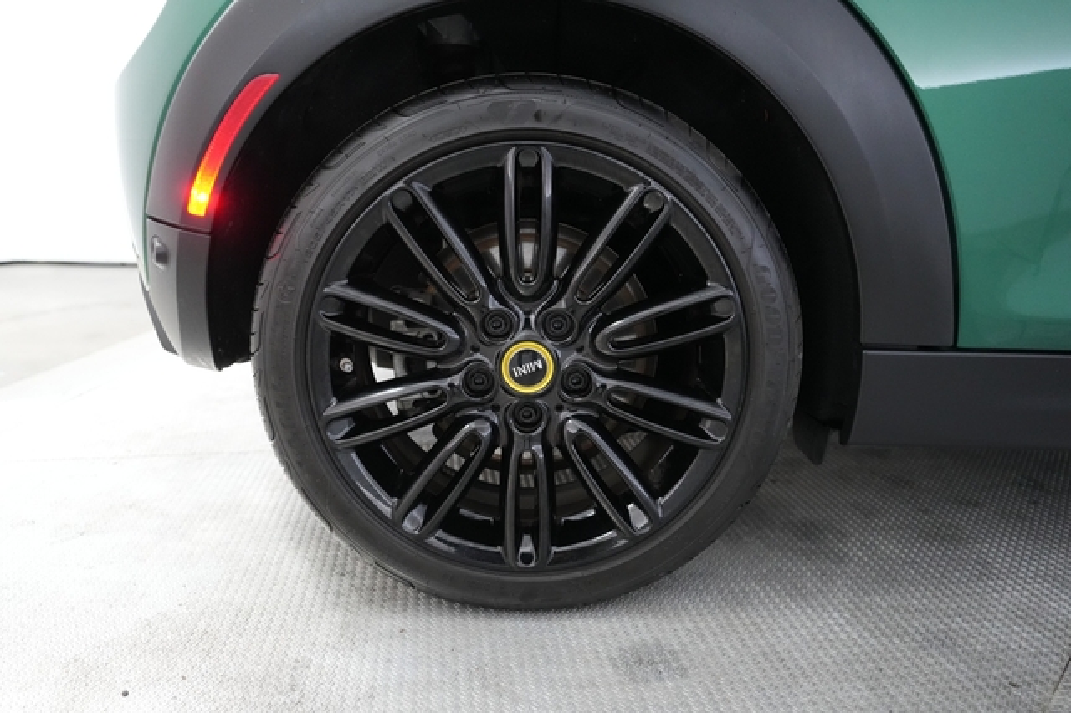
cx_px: 536
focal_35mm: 24
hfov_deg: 73.8
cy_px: 356
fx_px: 714
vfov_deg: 53.1
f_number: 2.8
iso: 6400
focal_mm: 24
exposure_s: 1/160
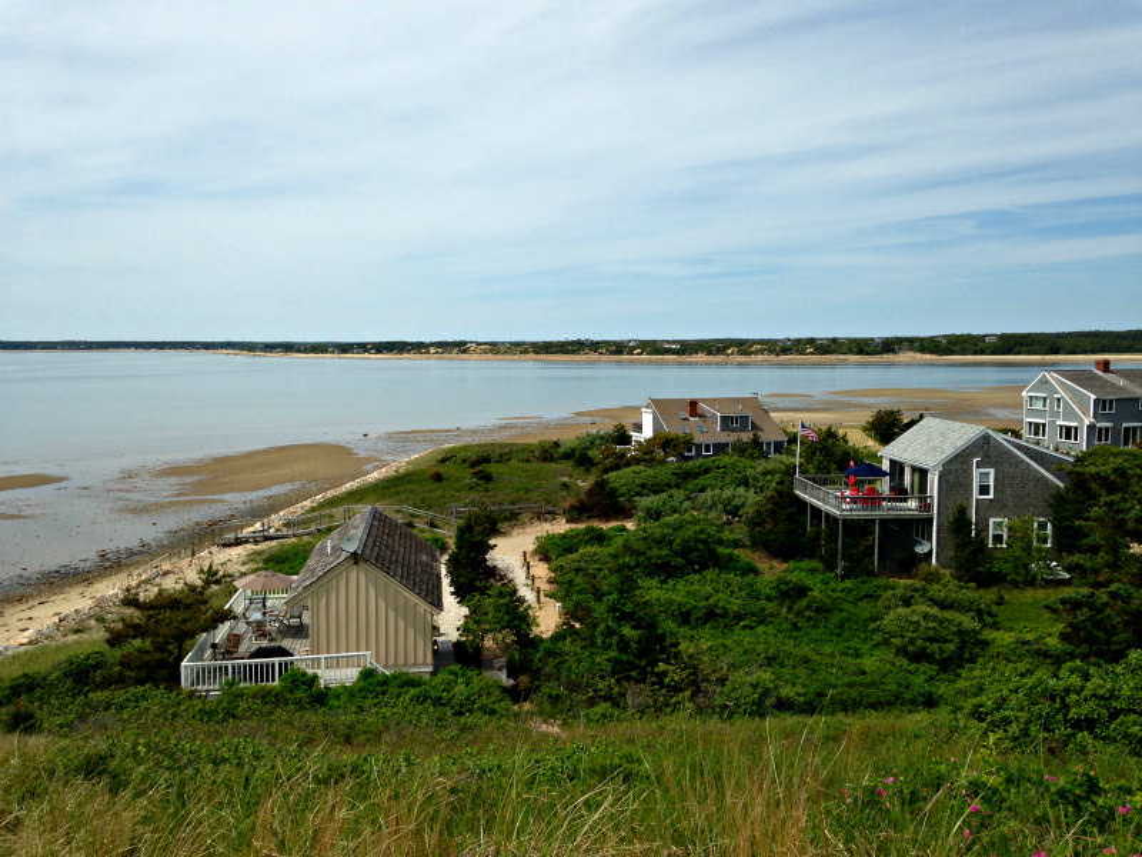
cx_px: 571
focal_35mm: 33
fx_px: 1089
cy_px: 428
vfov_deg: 42.9
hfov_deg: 55.4
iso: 50
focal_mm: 4.12
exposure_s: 1/1938
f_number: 2.4
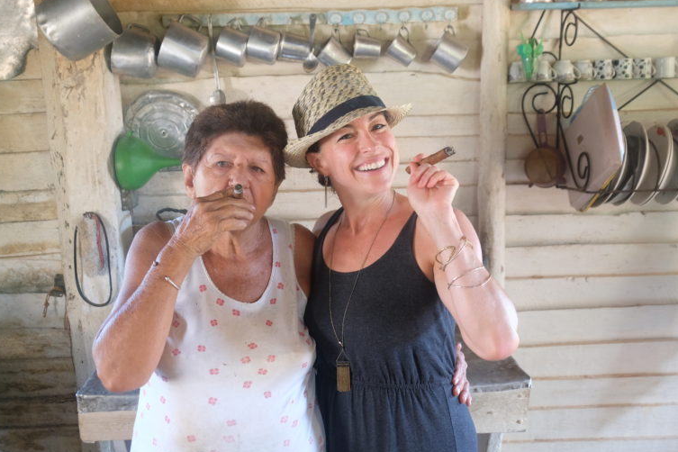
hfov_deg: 55.8
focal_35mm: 34
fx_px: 640
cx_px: 336
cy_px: 219
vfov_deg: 38.9
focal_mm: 21.6
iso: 800
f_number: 4
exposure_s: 1/20
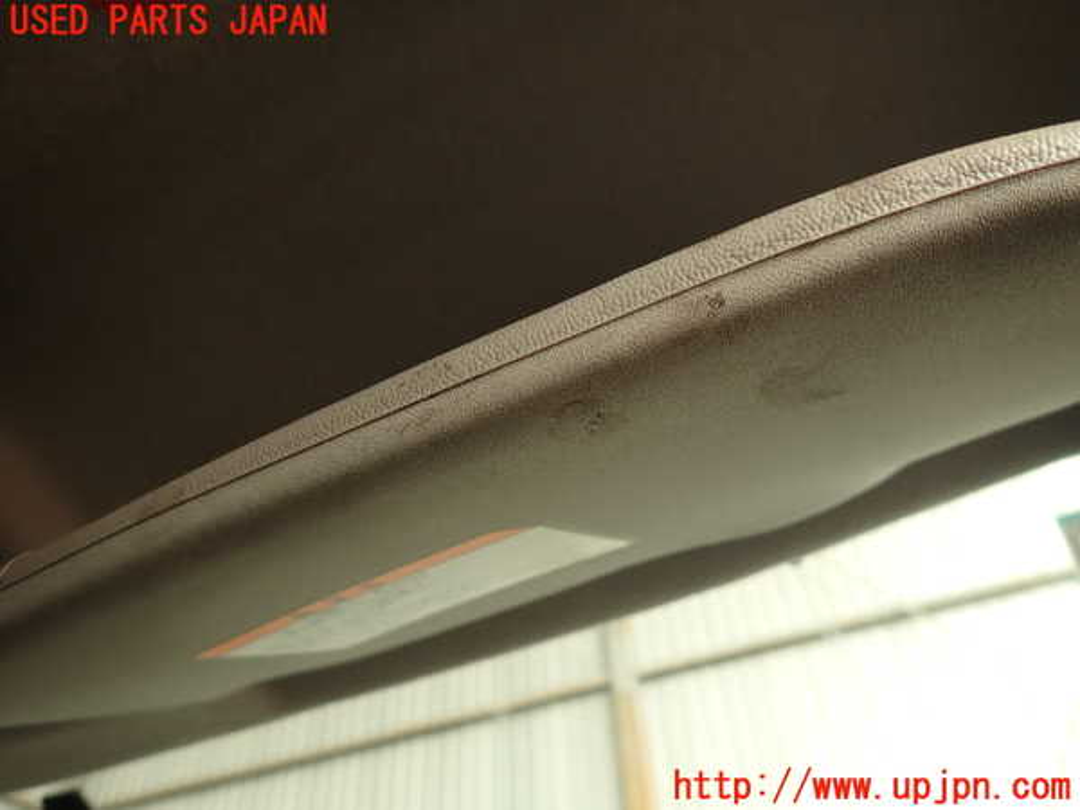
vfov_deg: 54.9
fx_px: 780
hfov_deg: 69.4
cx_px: 540
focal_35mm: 25
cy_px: 405
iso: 100
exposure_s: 1/80
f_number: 2
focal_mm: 4.5
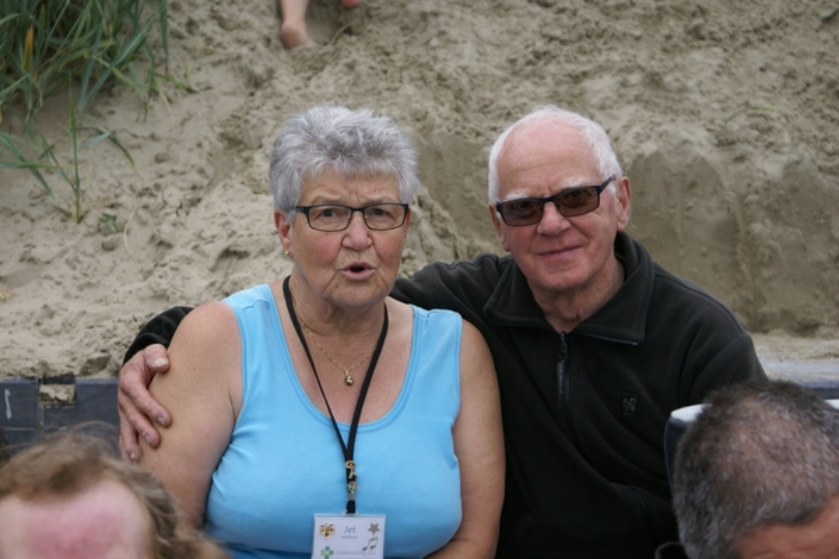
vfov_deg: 13.0
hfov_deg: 19.5
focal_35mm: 105
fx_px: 2447
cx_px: 420
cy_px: 280
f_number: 5.6
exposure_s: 1/125
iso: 100
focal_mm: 70
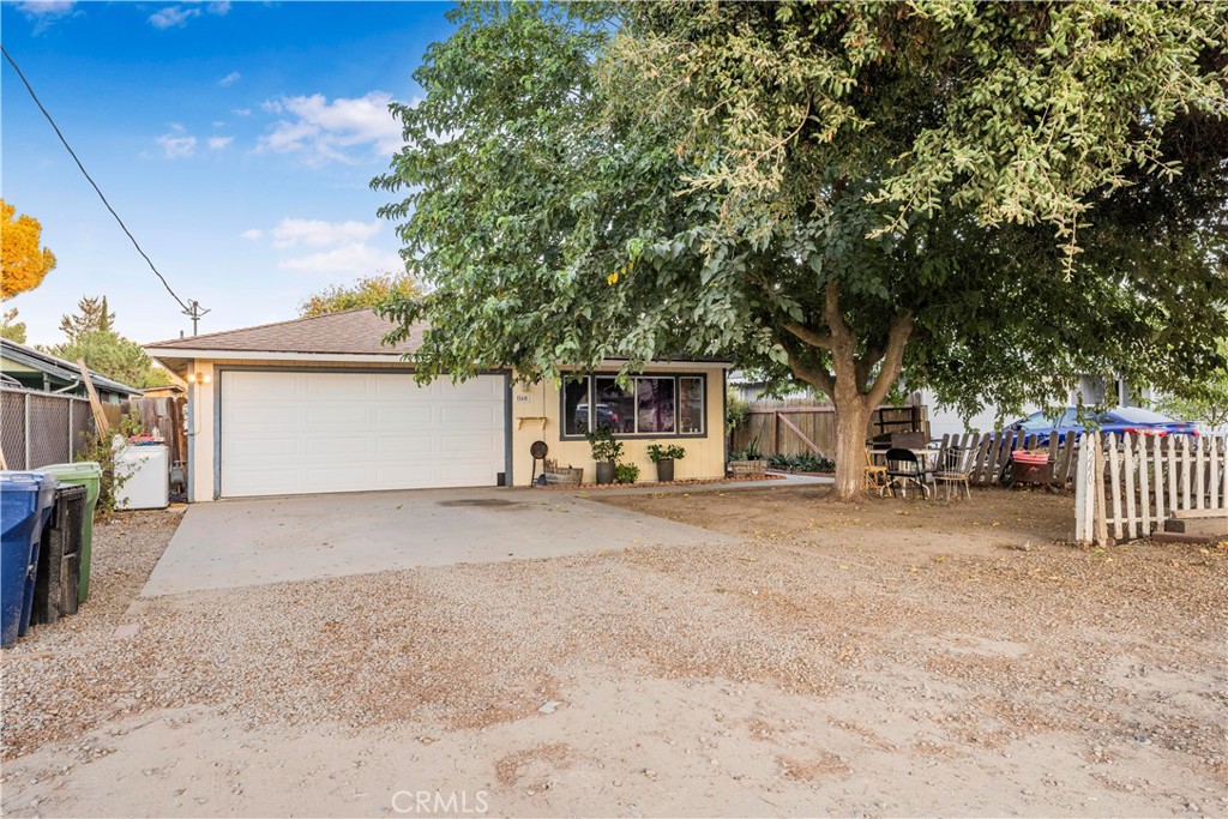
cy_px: 410
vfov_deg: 53.1
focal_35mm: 24
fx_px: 819
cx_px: 614
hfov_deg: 73.7
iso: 1250
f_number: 8
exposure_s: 1/60
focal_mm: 24
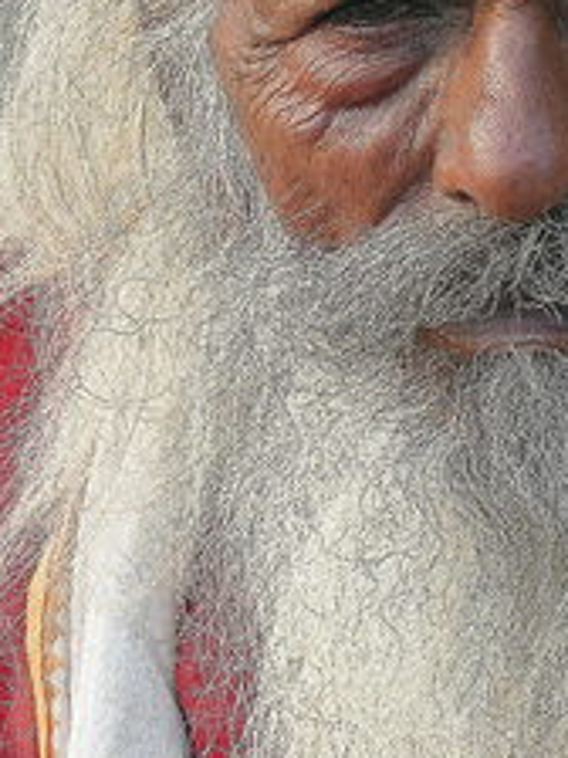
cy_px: 355
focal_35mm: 717
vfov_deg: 2.8
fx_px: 15687
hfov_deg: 2.1
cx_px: 477
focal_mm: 48.3
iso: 100
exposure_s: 1/200
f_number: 4
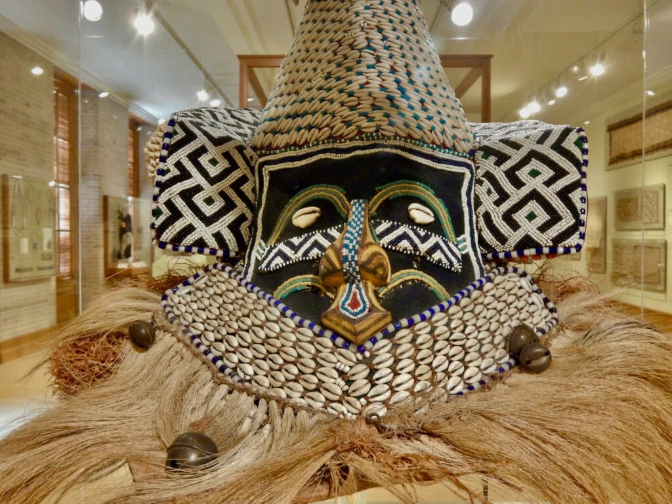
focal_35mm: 30
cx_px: 336
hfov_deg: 60.0
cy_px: 252
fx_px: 582
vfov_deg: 46.8
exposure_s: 1/8
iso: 560
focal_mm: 5.4
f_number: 4
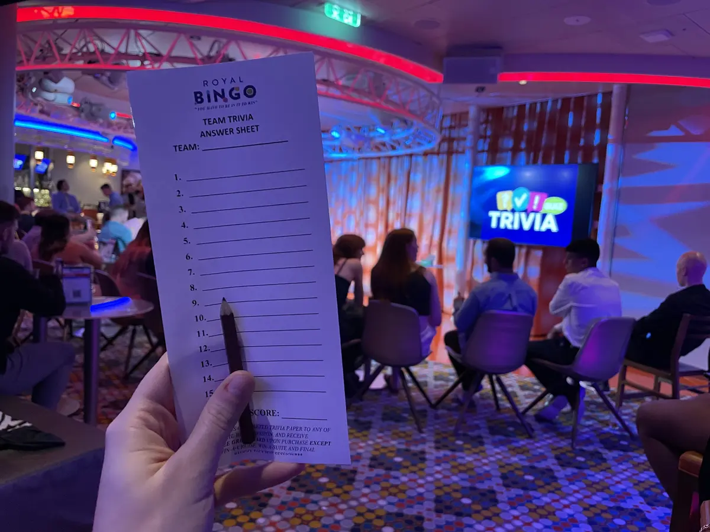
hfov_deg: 67.3
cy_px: 266
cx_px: 355
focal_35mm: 26
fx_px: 533
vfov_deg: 53.1
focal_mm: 4.2
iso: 500
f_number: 1.6
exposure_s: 1/37
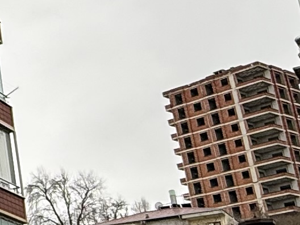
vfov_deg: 13.8
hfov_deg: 15.3
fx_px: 927
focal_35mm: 107
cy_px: 90
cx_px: -277
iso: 40
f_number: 2.2
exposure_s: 1/105
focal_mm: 2.22
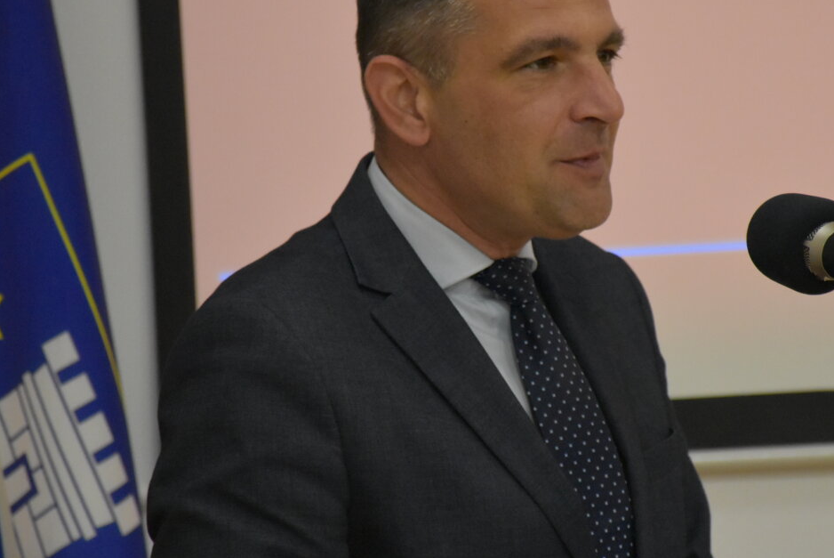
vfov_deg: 4.9
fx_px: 6538
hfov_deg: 7.3
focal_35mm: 282
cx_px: 502
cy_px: 252
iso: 4500
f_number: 5.6
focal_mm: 140
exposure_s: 1/125
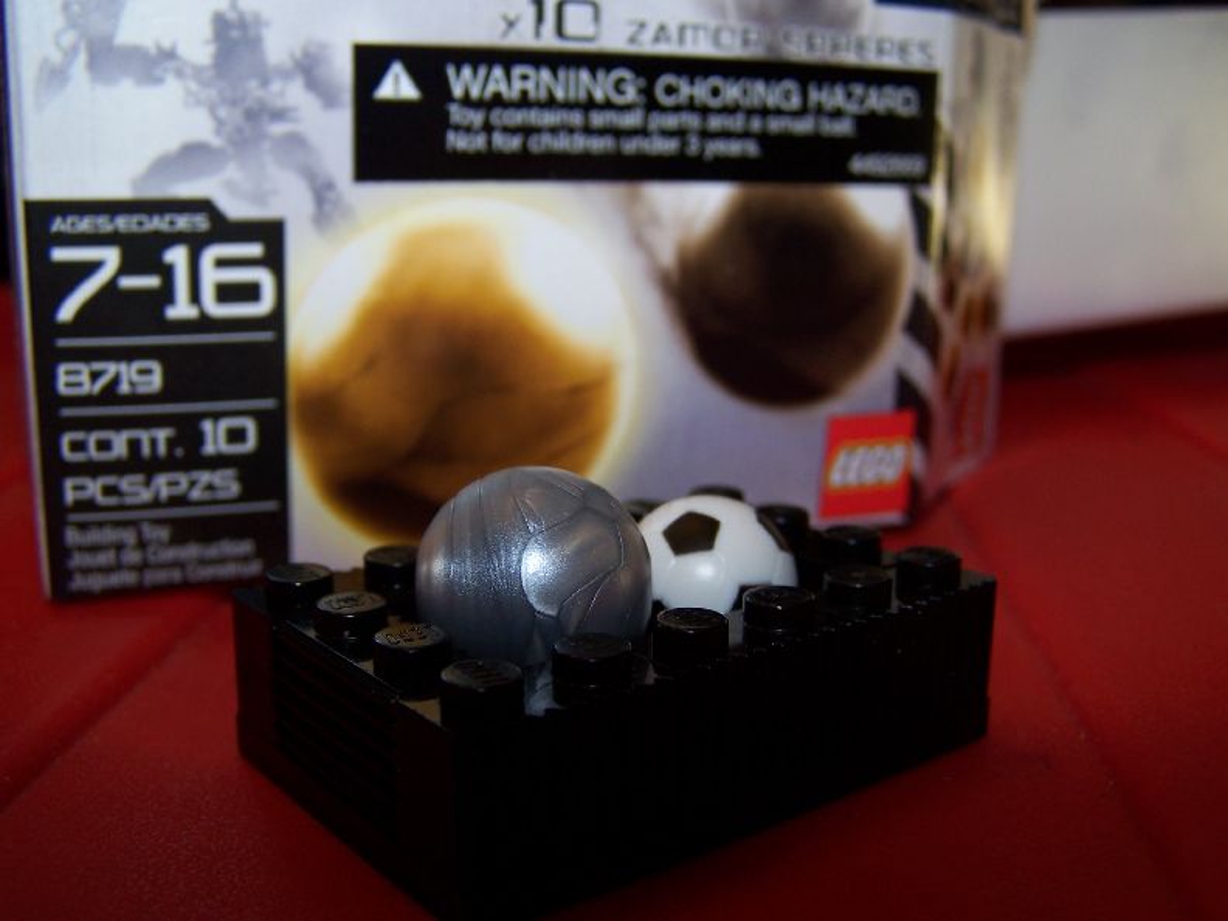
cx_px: 614
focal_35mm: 38
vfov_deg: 37.7
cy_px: 460
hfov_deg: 49.0
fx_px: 1348
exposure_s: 1/60
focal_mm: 6.3
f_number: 2.8
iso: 80
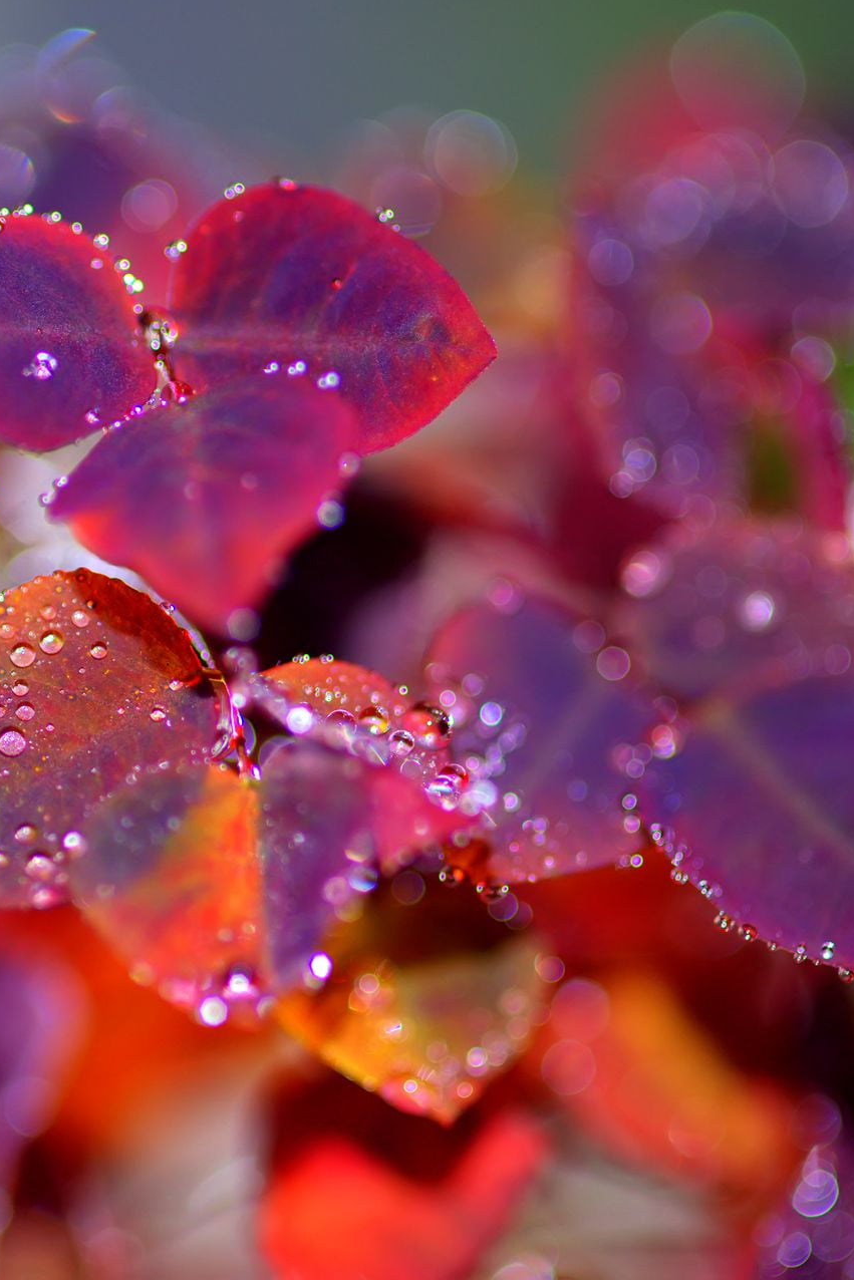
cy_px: 638
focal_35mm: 158
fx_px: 5620
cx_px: -11
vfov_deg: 13.0
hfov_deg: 8.6
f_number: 4.5
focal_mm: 105
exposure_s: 1/160
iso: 160
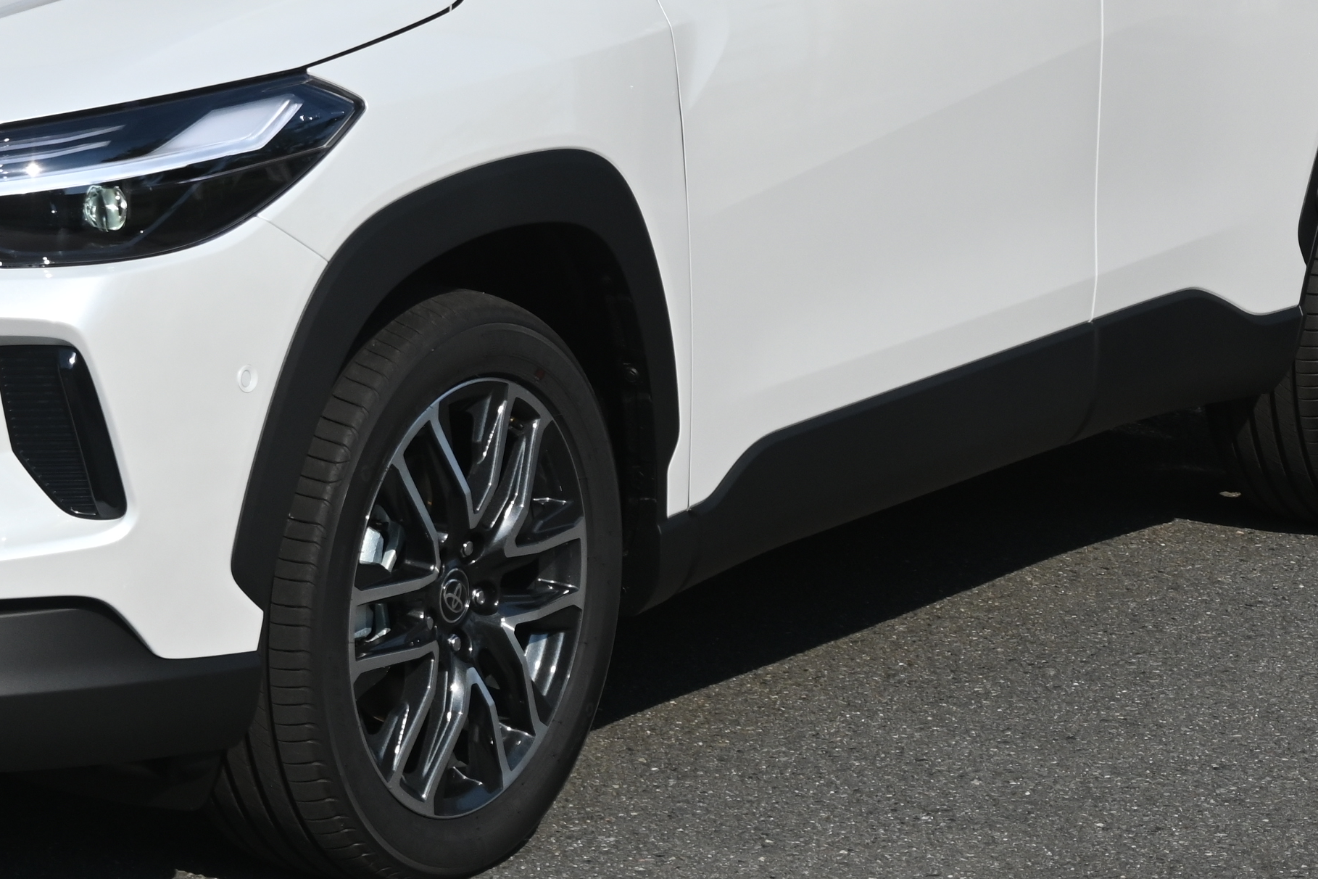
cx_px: 246
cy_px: 19
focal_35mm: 148
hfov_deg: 13.8
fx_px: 5423
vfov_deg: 9.2
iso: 320
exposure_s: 1/2500
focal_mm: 43
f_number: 6.3
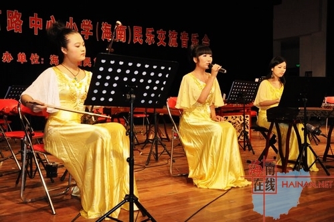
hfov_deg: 49.6
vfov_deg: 34.1
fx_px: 361
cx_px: 167
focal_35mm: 39
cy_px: 111
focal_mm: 26
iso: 2000
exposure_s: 1/200
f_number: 5
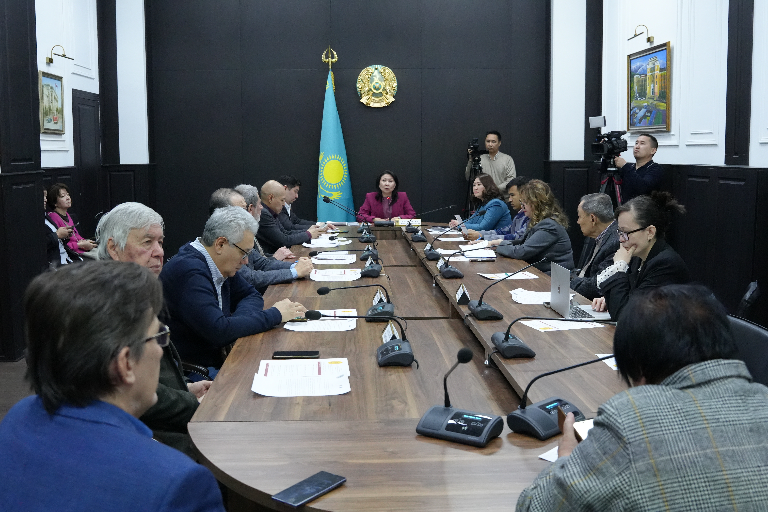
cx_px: 384
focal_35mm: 36
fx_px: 768
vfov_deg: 36.9
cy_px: 256
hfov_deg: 53.1
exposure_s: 1/160
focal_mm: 24
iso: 4000
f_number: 4
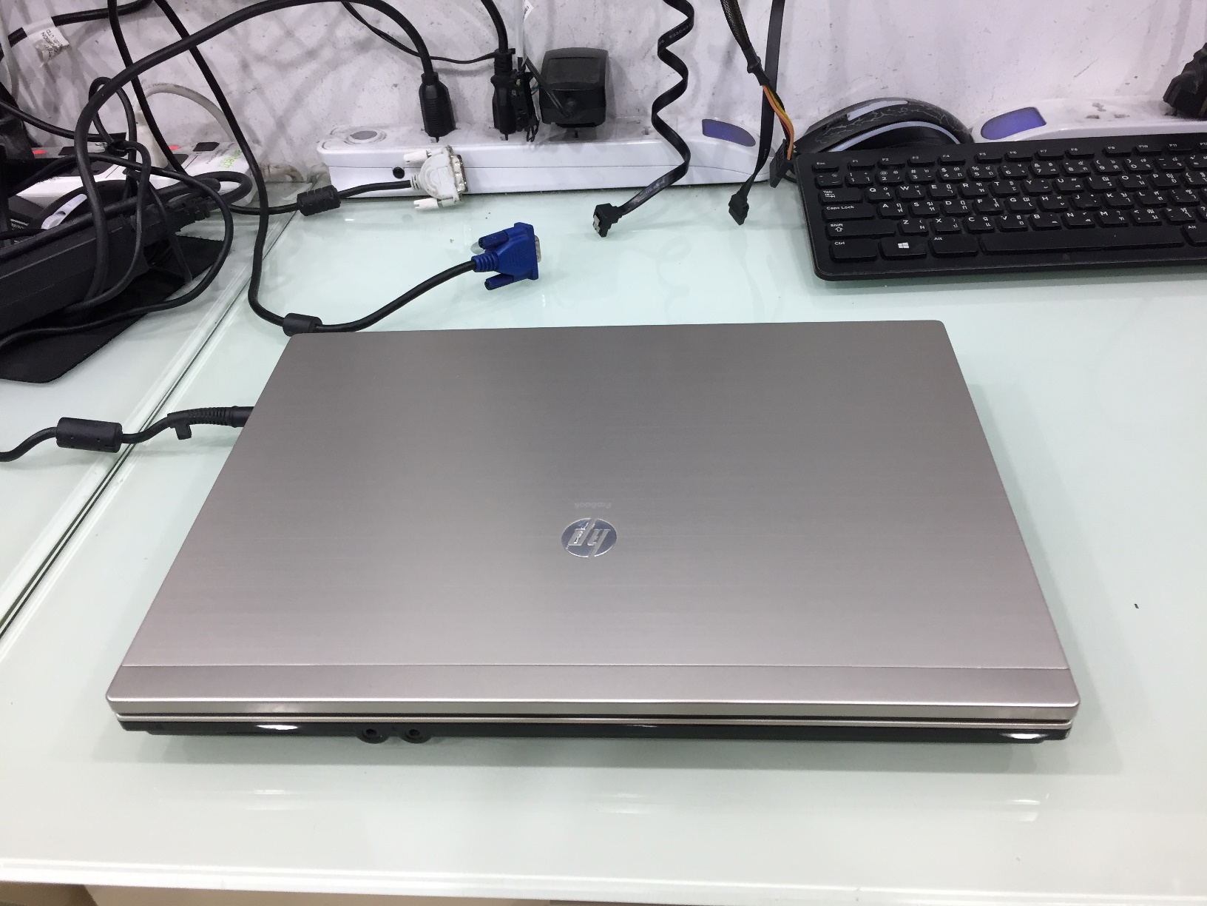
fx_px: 1011
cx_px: 604
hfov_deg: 61.7
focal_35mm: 29
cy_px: 453
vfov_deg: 48.2
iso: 80
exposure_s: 1/33
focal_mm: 4.15
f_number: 2.2
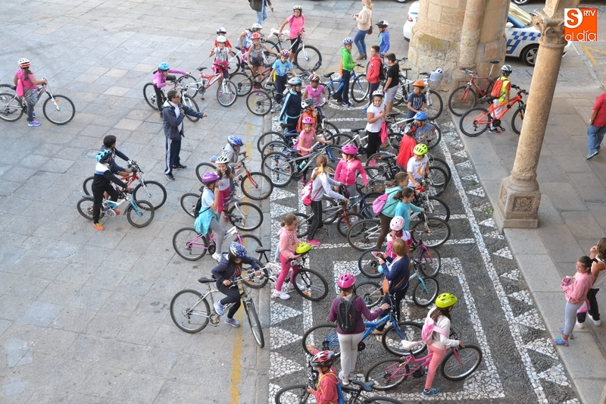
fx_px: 808
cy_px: 202
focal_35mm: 48
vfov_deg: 28.1
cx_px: 303
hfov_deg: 41.1
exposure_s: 1/250
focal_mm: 32
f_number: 8
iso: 3200
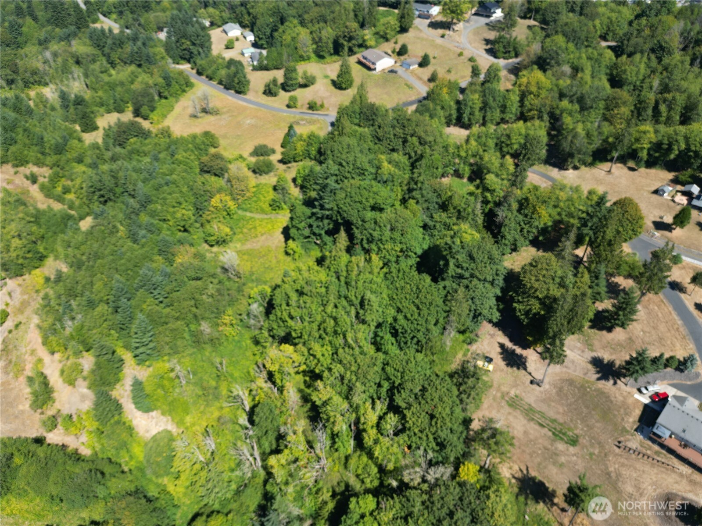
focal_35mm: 24
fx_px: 487
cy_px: 263
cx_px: 351
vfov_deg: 56.8
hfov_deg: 71.6
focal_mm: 6.72
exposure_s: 1/1500
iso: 110
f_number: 1.7
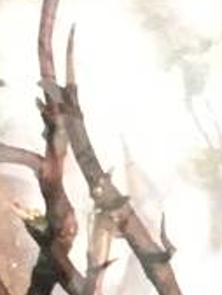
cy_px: 1025
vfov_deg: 6.3
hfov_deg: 5.4
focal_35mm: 274
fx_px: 2340
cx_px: 66
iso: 400
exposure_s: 1/17
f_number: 2.2
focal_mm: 4.15
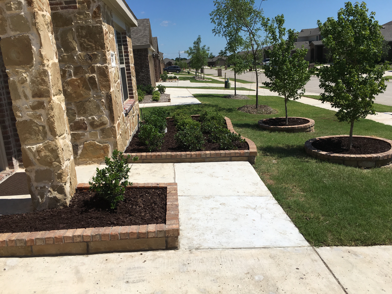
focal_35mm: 29
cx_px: 196
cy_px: 147
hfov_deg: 61.7
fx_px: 328
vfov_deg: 48.2
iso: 25
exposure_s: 1/3205
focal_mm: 4.15
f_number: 2.2
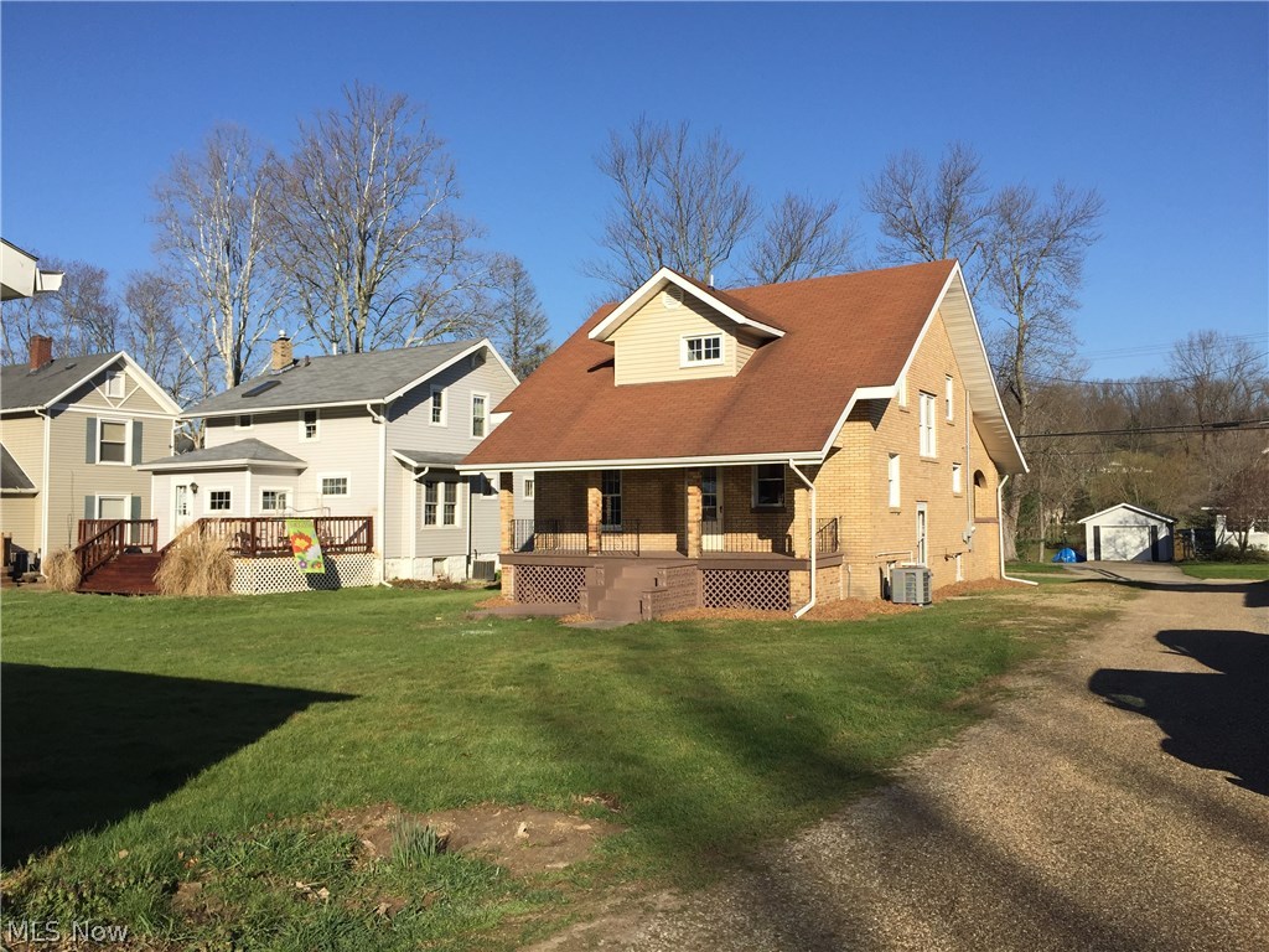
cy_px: 476
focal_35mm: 29
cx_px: 634
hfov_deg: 61.7
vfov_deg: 48.2
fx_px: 1063
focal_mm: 4.15
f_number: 2.2
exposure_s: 1/2326
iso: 32
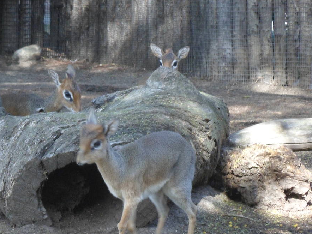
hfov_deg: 5.4
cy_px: 173
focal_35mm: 364
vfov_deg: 4.1
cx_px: 139
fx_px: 3281
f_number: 5.6
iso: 160
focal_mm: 36.2
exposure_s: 1/60
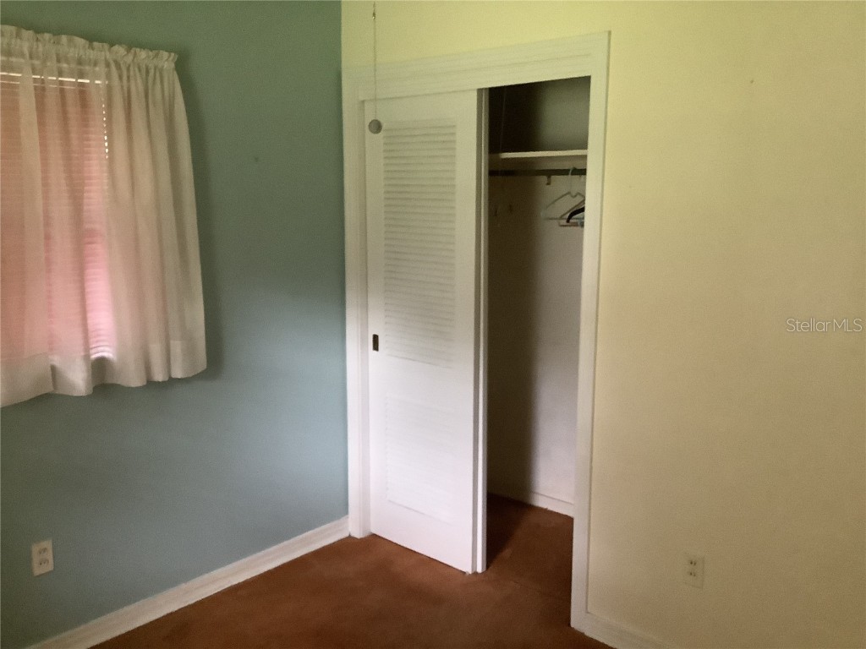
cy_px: 324
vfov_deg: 45.4
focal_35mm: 31
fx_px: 776
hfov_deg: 58.4
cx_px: 433
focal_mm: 3.3
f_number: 2.4
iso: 400
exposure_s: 1/25
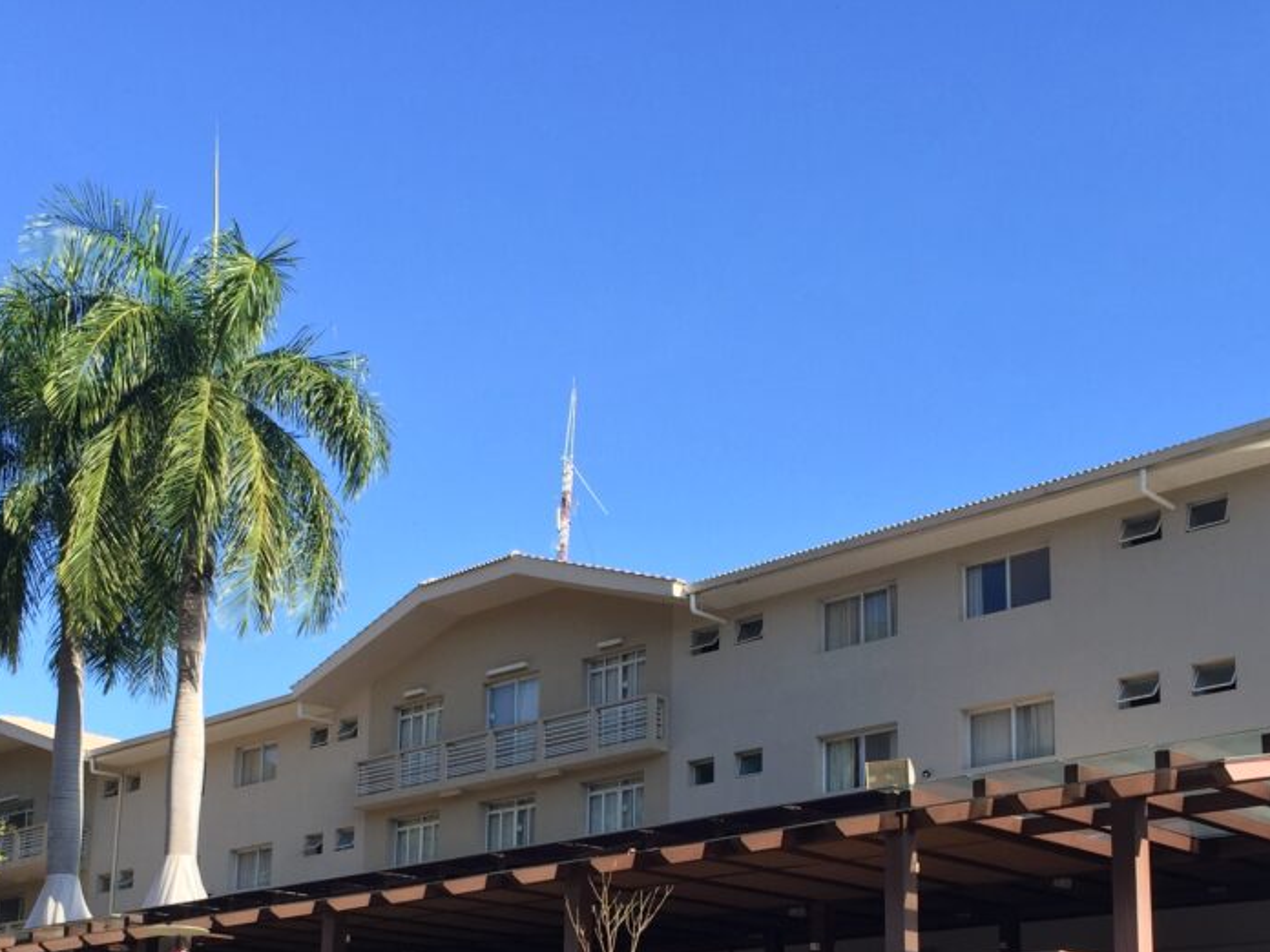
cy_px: 815
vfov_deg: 28.2
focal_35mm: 50
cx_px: 558
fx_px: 1834
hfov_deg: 38.1
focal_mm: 4.15
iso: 32
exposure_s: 1/842
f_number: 2.2
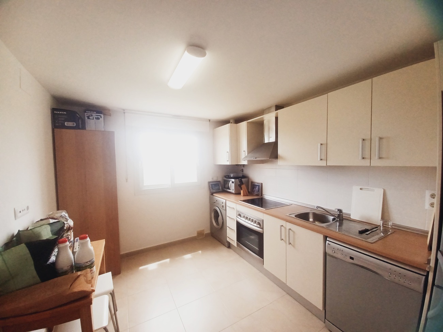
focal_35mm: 13
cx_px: 222
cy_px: 166
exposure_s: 1/100
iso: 50
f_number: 2.2
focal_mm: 1.42
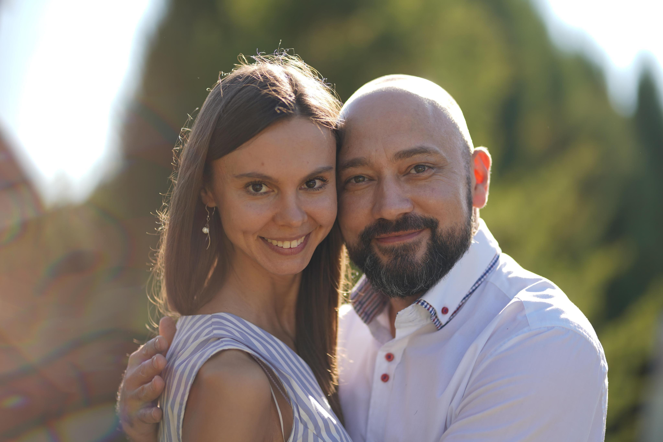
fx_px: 1565
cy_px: 221
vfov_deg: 16.1
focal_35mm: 85
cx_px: 332
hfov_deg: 23.9
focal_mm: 85
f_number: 1.4
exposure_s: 1/1250
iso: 50
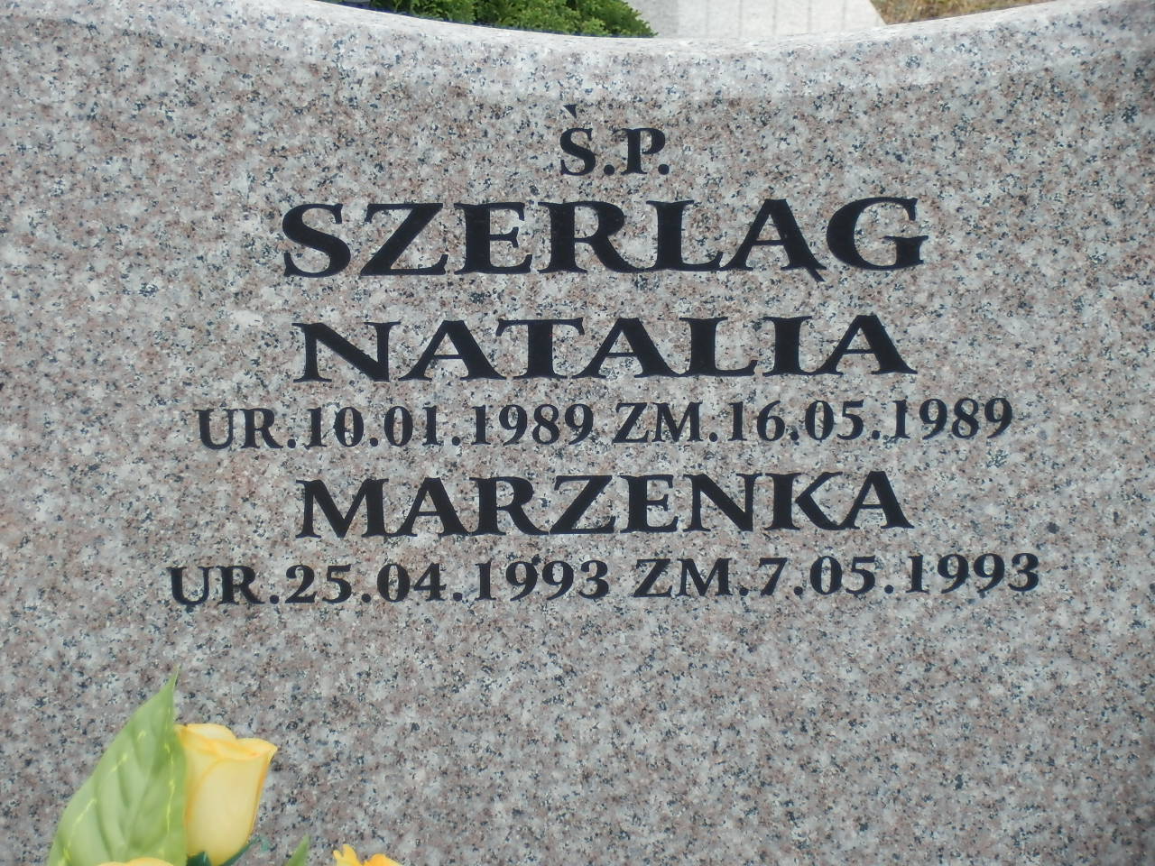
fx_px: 4137
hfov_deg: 15.9
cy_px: 433
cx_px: 578
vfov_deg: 12.0
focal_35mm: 124
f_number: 5.7
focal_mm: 21.9
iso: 125
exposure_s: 1/60
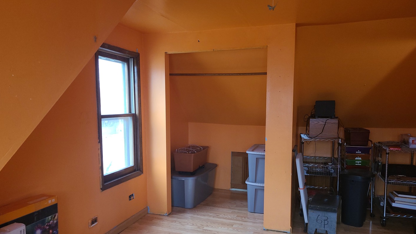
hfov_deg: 66.1
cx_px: 207
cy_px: 135
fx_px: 320
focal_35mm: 29
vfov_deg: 40.1
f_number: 1.8
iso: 125
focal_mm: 5.4
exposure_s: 1/60
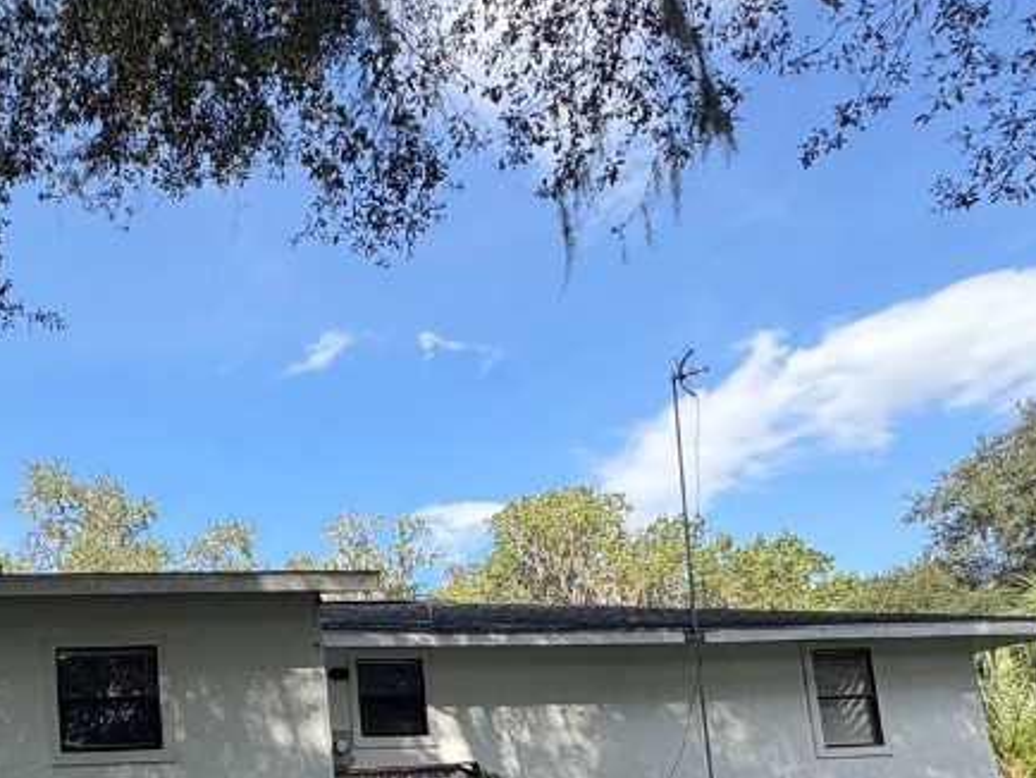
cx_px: 72
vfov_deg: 39.0
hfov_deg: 48.4
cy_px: 742
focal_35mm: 33
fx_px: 988
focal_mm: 2.22
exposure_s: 1/652
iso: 40
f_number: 2.2
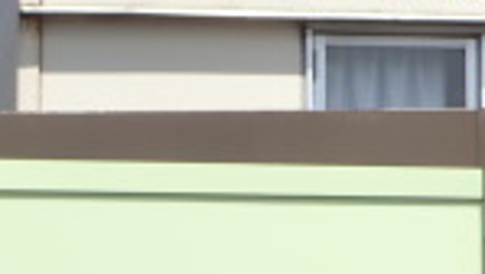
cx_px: 1029
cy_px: 62
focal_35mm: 369
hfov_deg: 5.7
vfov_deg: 3.3
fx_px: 4748
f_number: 4.6
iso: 64
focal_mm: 13.9
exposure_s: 1/400
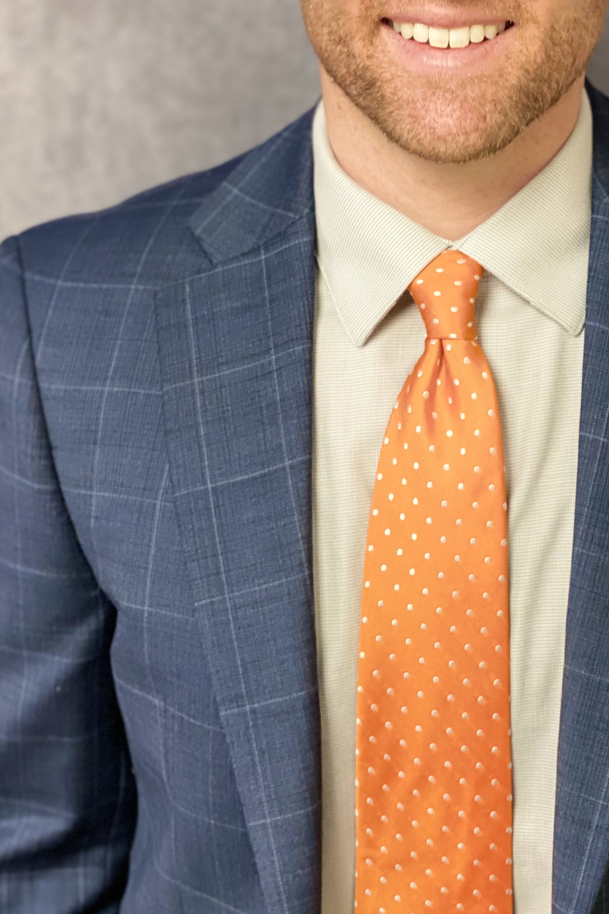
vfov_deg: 22.7
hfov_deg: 15.3
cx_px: 468
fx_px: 2259
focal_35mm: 89
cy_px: 265
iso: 125
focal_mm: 6
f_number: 2
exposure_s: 1/40
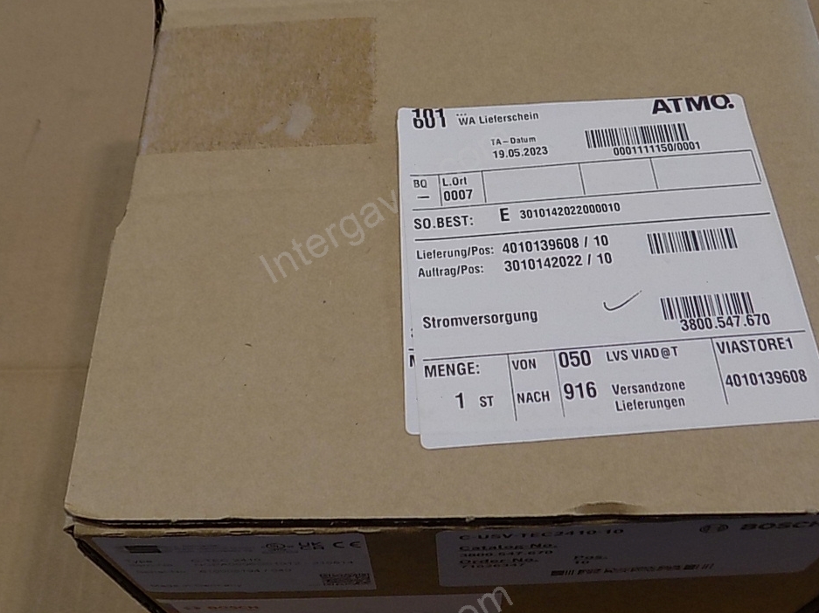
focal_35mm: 41
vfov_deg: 35.0
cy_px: 251
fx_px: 970
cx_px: 393
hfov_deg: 45.8
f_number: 3.1
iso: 80
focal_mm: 4.3
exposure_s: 1/30
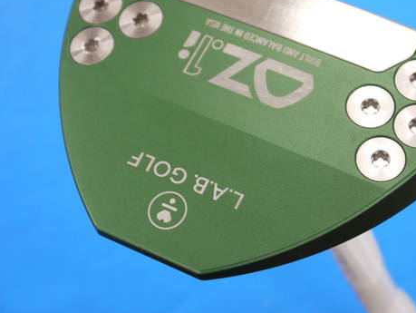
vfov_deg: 12.7
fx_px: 1407
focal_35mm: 117
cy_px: 103
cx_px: 246
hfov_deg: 16.8
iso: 640
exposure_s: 1/80
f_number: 5.6
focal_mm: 42
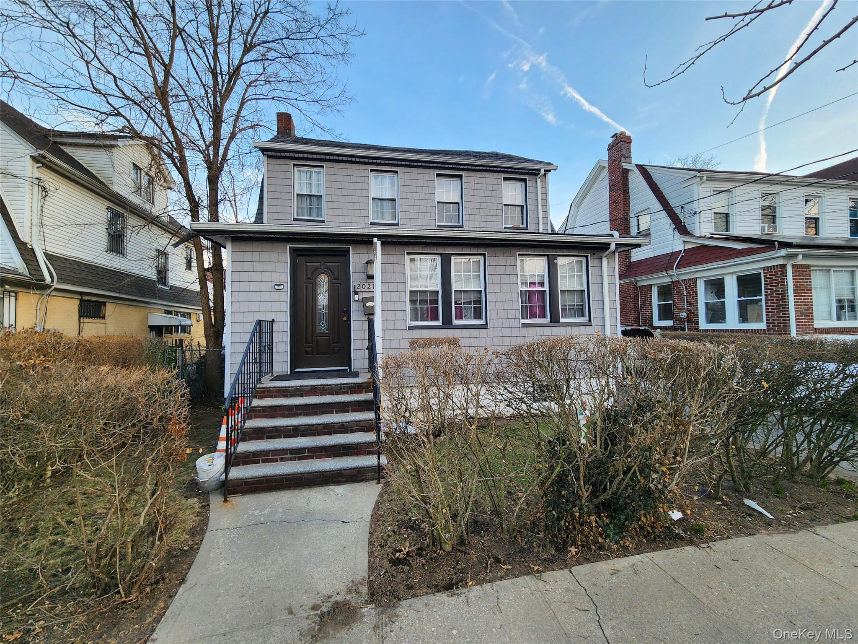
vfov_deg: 89.9
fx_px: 322
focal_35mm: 13
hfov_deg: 106.2
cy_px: 322
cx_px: 429
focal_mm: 2.2
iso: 64
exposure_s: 1/120
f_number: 2.2
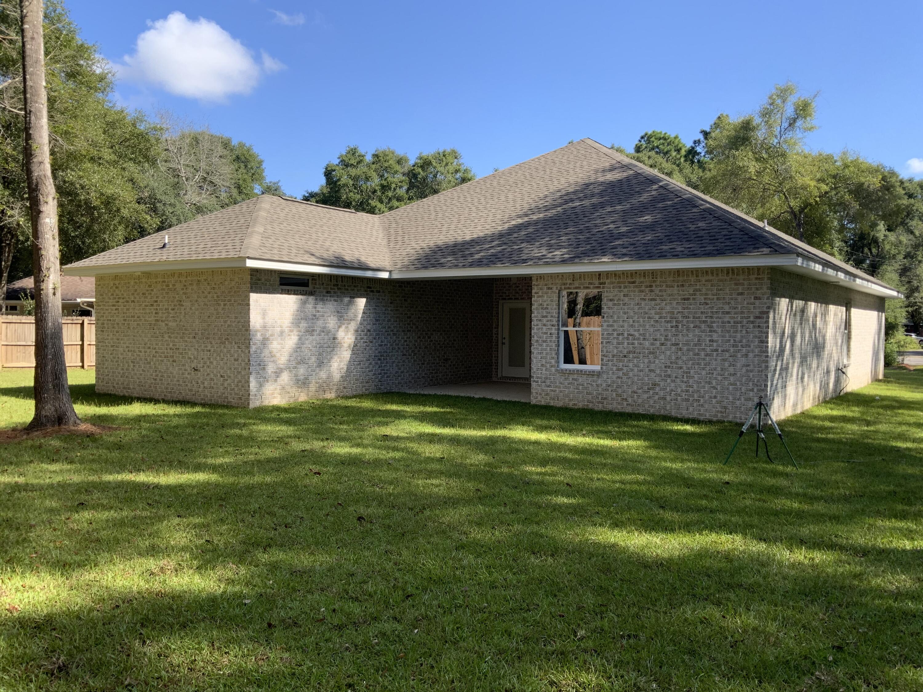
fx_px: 773
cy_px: 346
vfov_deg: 48.2
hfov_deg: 61.7
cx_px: 462
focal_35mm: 29
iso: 16
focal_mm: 3
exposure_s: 1/759
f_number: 1.8
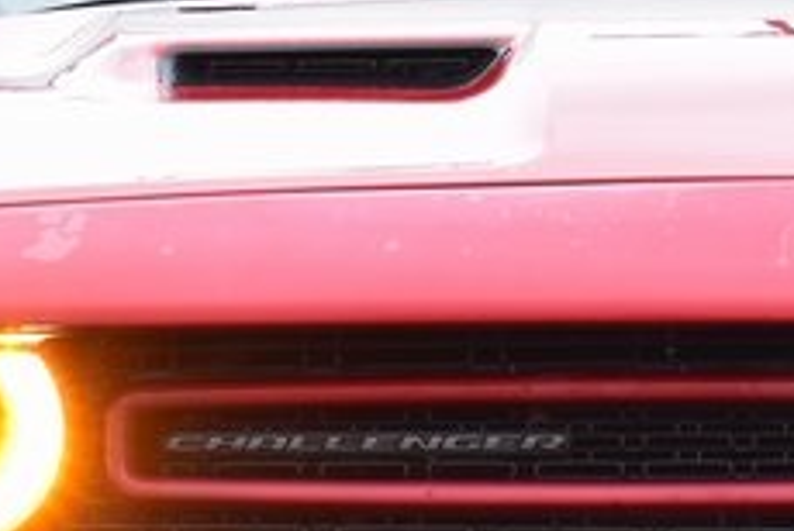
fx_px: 7067
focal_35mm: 320
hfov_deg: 6.4
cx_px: 929
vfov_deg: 4.3
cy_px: 553
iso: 400
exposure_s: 1/50
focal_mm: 48
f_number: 8
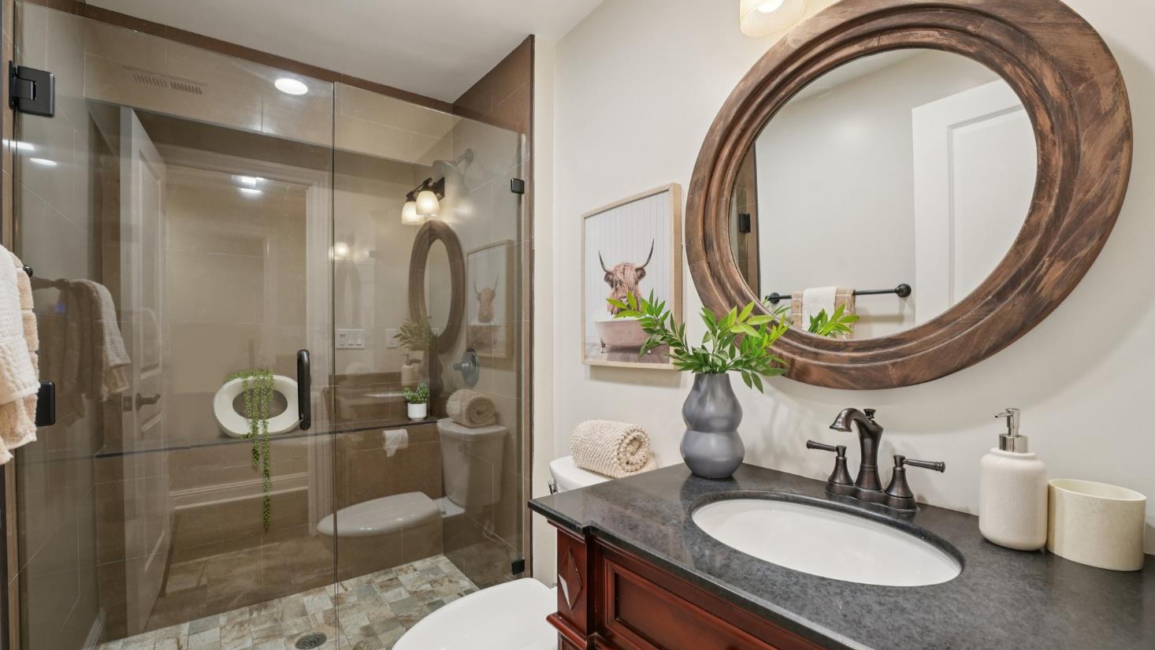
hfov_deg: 103.0
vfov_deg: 70.5
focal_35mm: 15
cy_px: 338
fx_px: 459
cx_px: 566
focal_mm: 14
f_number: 8
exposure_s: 1/25
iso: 640
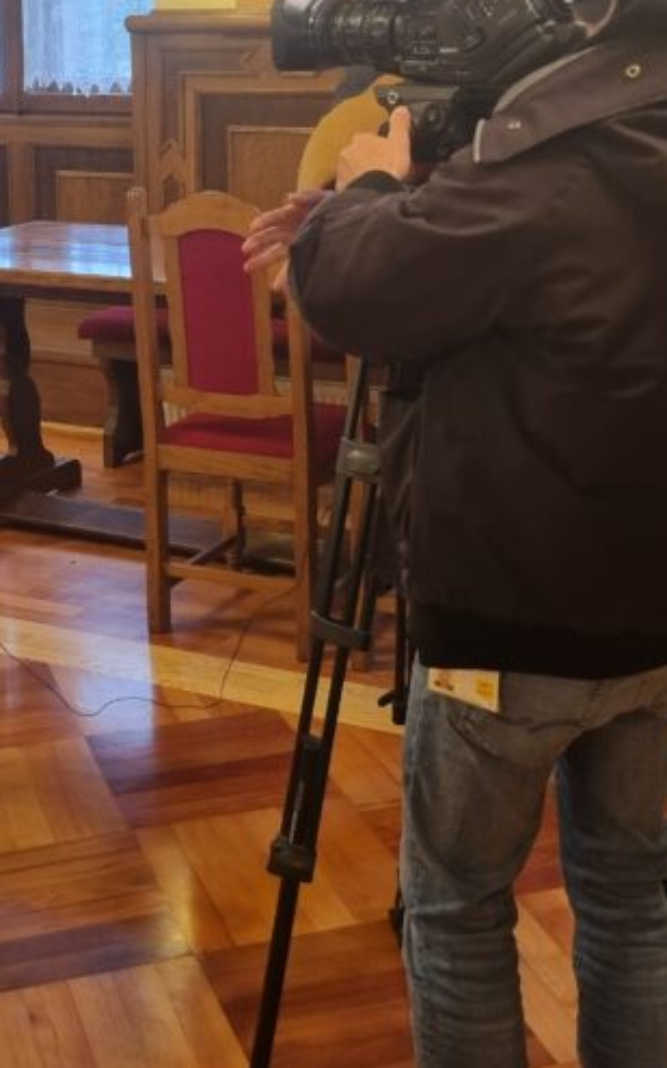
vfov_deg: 35.2
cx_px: 205
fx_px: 1659
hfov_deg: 22.6
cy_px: 311
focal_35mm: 57
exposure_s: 1/50
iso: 200
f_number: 1.8
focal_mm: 5.4
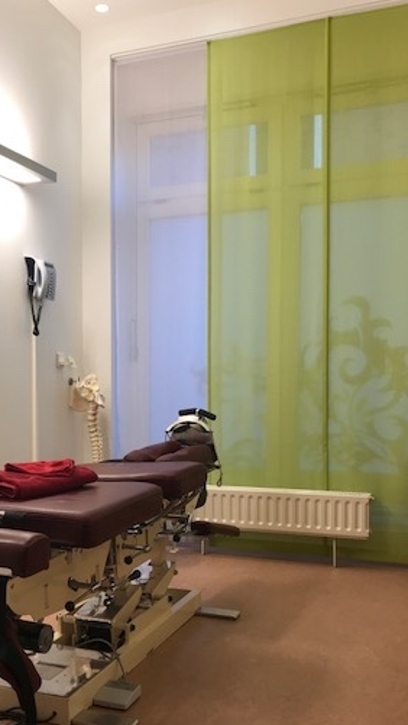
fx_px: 750
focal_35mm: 39
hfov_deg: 30.1
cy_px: 414
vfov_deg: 51.4
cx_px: 120
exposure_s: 1/50
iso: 25
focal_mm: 3.99
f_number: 1.8
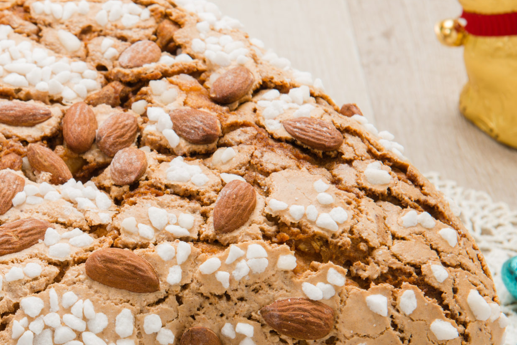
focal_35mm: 145
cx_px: -13
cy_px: 285
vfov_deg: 9.4
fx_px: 2083
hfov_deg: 13.9
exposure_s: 1/250
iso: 160
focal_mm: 70
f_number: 11
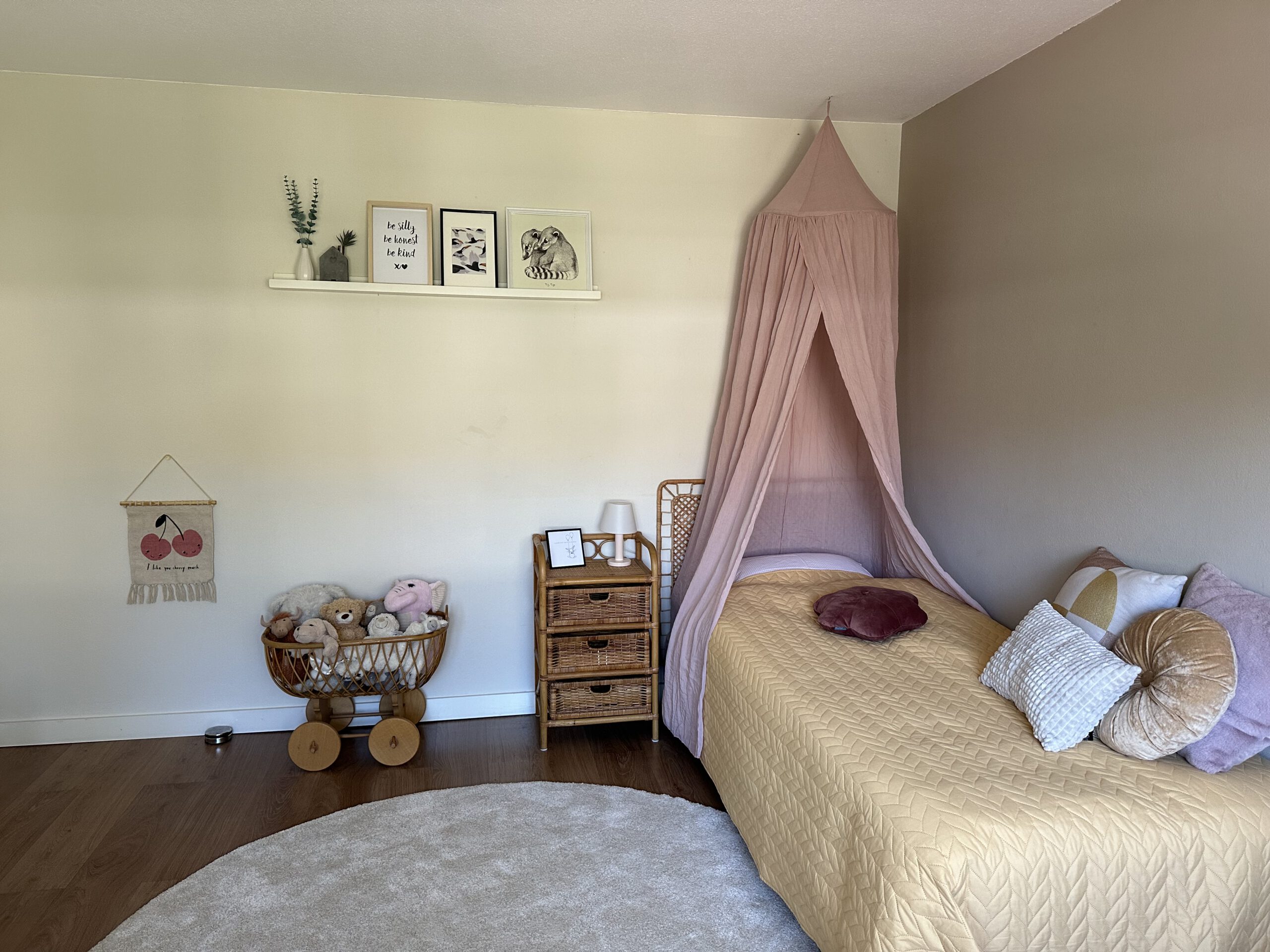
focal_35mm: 24
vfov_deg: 56.8
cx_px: 635
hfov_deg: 71.6
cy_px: 476
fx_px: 881
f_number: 1.78
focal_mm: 6.86
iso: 200
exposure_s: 1/121
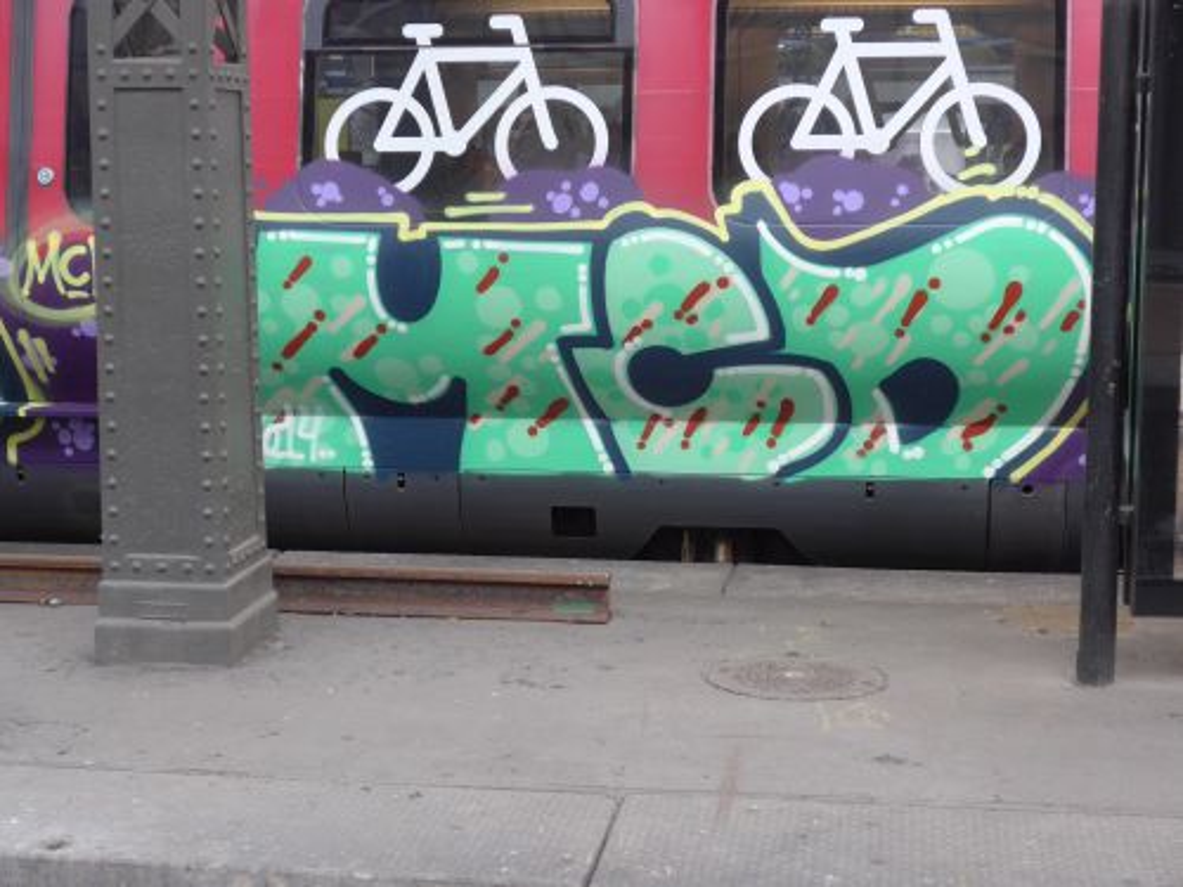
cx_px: 592
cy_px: 444
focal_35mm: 59
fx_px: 2016
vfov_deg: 24.8
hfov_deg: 32.7
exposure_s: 1/30
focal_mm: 12.7
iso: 400
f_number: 4
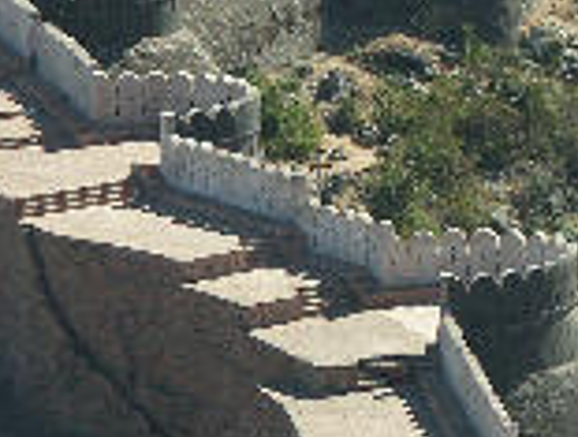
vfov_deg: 2.8
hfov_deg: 3.7
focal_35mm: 528
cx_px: 502
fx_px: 8837
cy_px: -4
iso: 100
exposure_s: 1/500
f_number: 5
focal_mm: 38.89
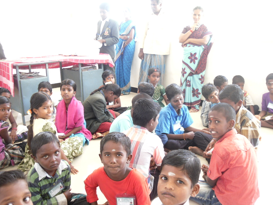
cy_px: 102
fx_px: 268
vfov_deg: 41.8
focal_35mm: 34
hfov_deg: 54.0
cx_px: 136
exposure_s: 1/45
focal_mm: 6
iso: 200
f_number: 2.8
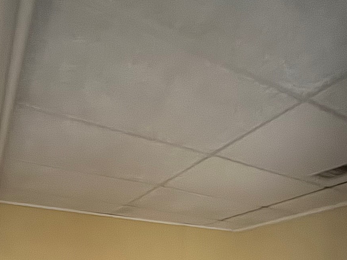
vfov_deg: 34.7
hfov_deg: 57.7
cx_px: 132
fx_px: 311
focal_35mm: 31
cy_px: 322
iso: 1250
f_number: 2.2
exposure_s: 1/13
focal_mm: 2.22
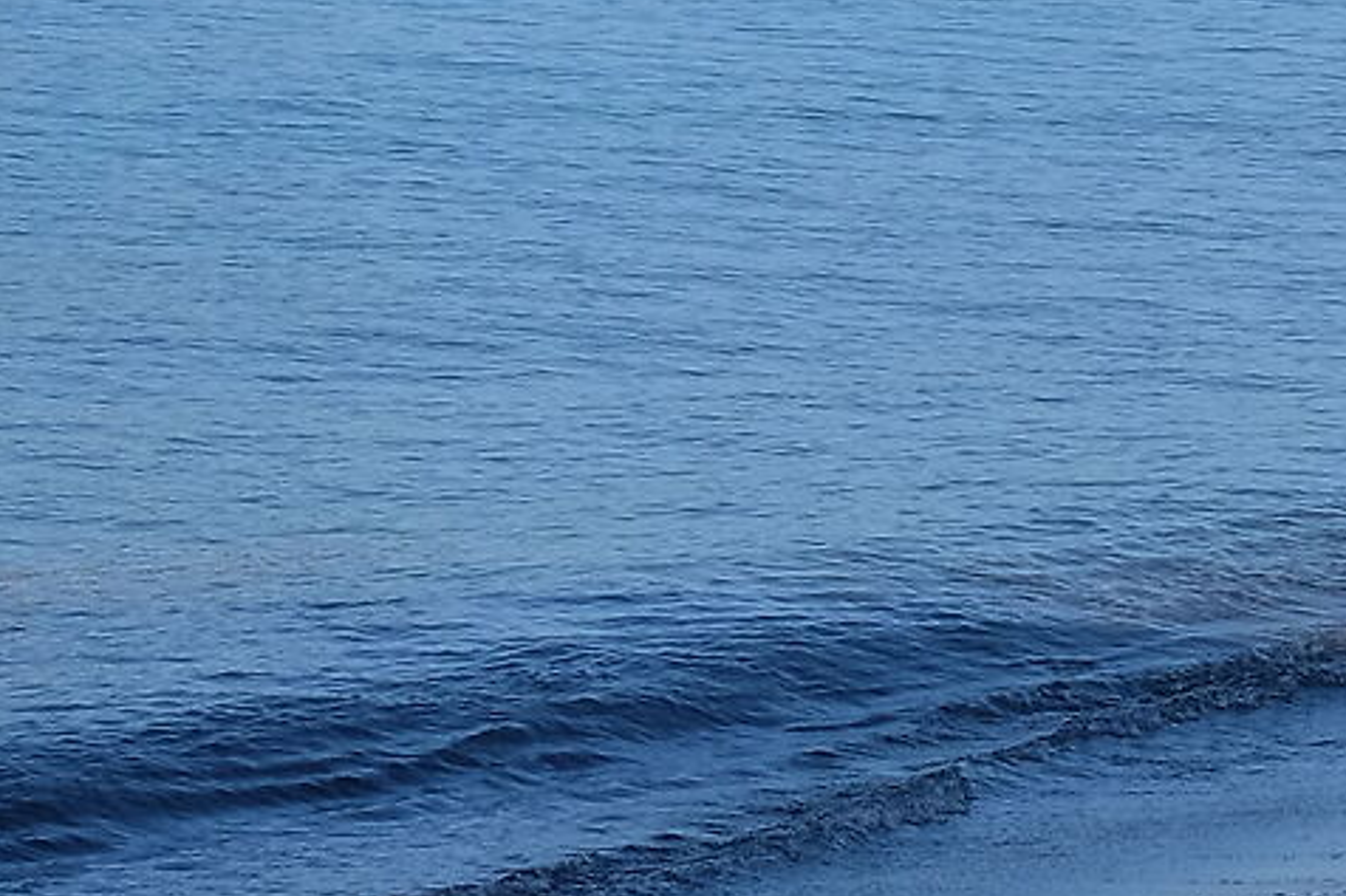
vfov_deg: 5.4
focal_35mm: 252
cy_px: -557
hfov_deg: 8.2
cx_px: 532
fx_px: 9418
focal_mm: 33
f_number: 9
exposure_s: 1/180
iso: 200
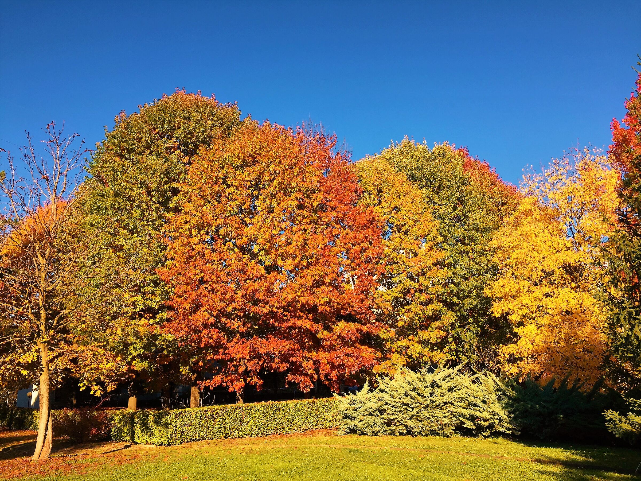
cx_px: 320
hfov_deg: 61.7
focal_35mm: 29
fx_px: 537
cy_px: 240
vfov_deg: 48.2
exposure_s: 1/920
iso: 32
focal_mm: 4.15
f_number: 2.2
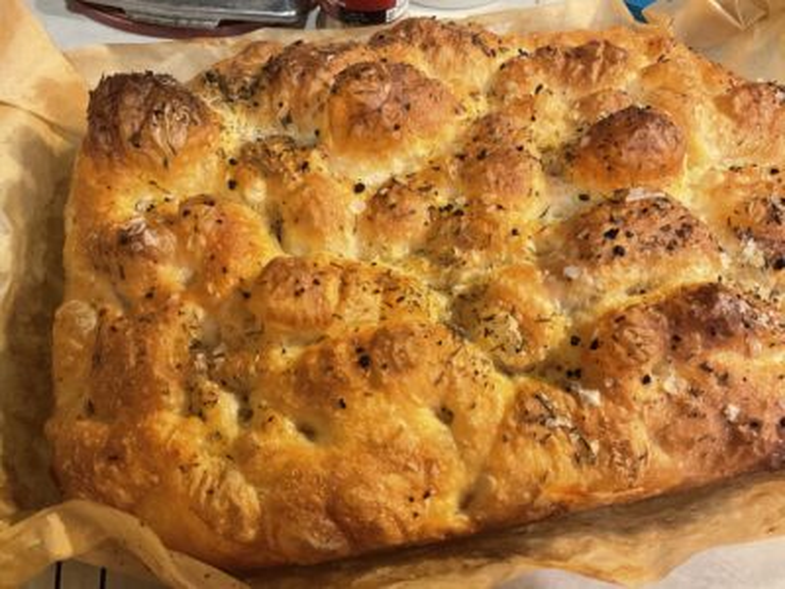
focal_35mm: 29
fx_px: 658
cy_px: 294
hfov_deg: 61.7
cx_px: 392
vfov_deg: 48.2
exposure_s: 1/40
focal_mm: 3
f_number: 1.8
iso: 320
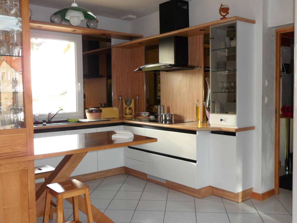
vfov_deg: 38.7
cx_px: 148
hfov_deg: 50.1
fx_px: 317
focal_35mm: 37
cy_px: 112
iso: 200
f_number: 4
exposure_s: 1/45
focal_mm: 6.6
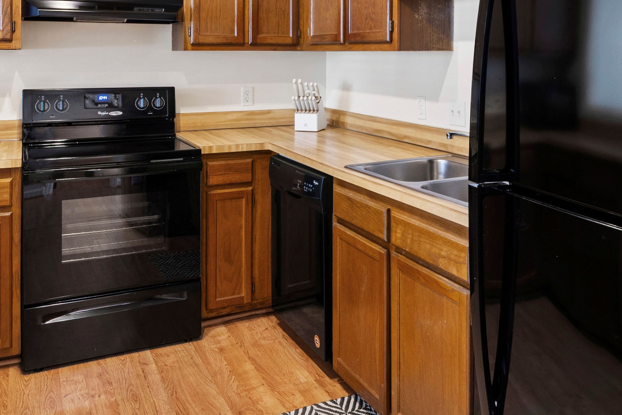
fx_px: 570
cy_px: 28
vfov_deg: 36.9
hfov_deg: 57.2
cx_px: 322
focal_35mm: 33
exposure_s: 1
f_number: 8
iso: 100
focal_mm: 10
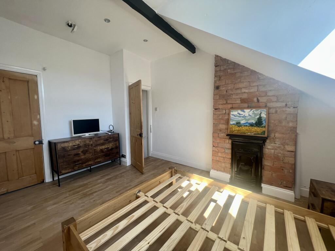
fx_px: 126
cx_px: 168
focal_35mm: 13
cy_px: 126
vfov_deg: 89.9
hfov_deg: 106.2
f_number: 1.8
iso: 40
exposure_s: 1/99
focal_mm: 1.57
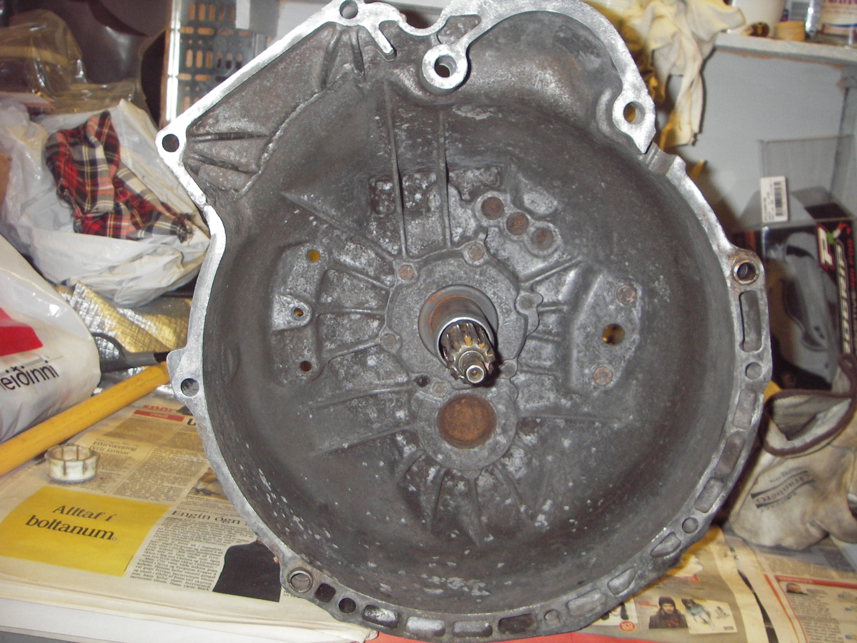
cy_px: 322
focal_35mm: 38
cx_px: 428
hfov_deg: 49.0
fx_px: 941
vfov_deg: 37.7
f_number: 3.3
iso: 100
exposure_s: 1/30
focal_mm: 6.3
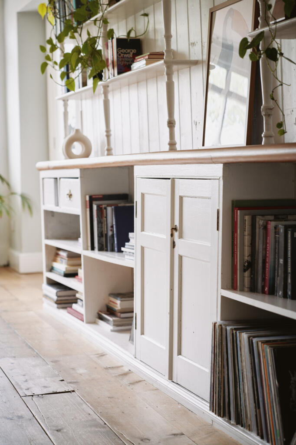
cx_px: 148
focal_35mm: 70
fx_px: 864
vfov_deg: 28.9
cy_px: 222
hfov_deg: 19.4
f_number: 3.2
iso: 100
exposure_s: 1/60
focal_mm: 70
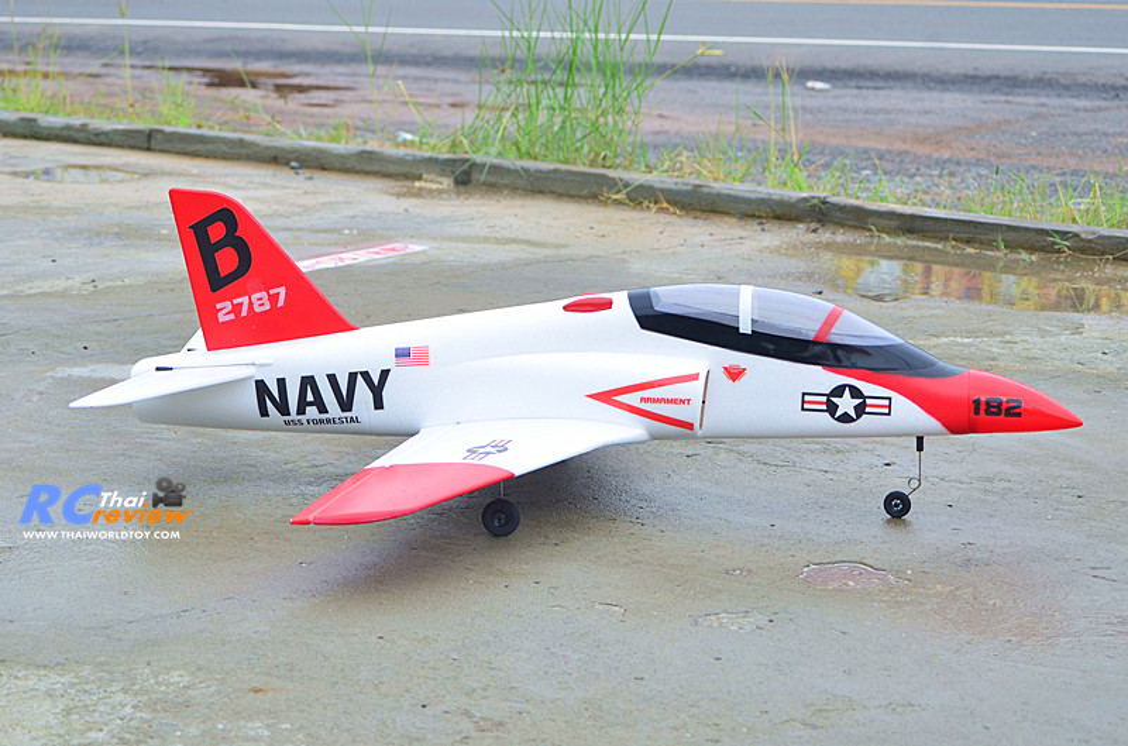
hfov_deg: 22.7
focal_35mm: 90
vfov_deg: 15.1
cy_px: 373
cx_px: 564
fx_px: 2813
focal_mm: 60
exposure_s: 1/160
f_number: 5.6
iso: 100
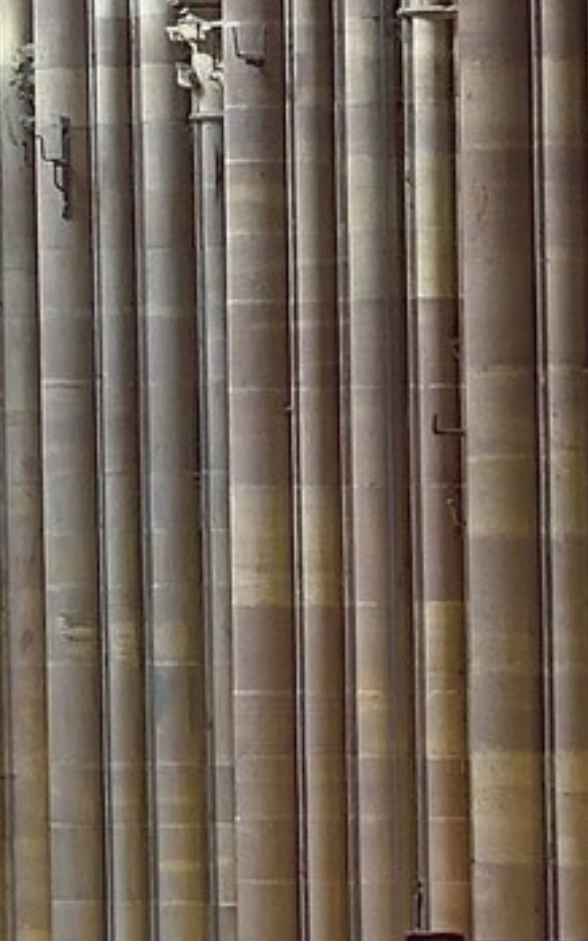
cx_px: -1260
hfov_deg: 2.6
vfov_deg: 4.2
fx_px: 12594
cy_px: -1568
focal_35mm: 491
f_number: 5.6
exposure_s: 1/40
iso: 1600
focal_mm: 70
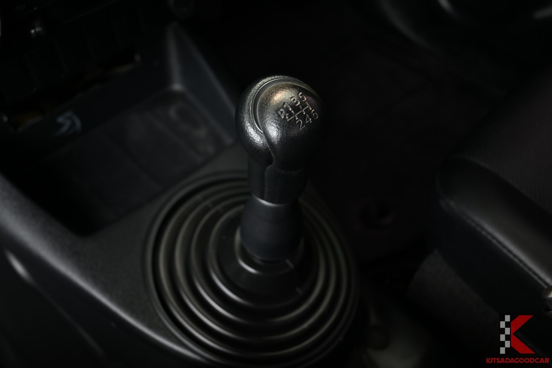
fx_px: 567
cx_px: 276
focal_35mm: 37
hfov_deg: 51.9
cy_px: 184
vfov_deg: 36.0
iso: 400
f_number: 5.3
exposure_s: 1/90
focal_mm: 37
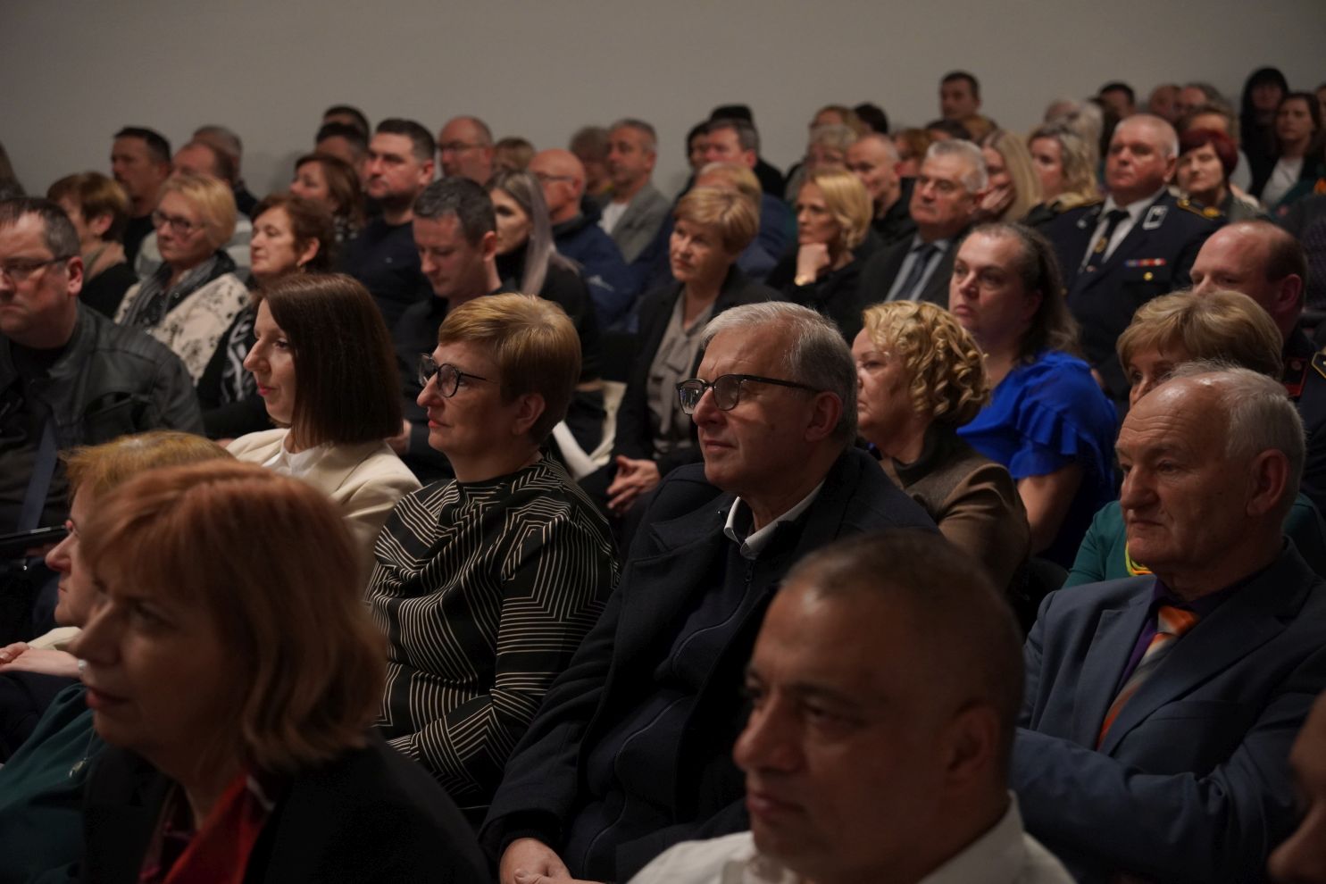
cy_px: 442
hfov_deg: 27.0
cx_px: 663
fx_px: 2762
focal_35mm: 75
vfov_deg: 18.2
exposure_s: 1/160
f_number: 3.5
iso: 1600
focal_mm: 50
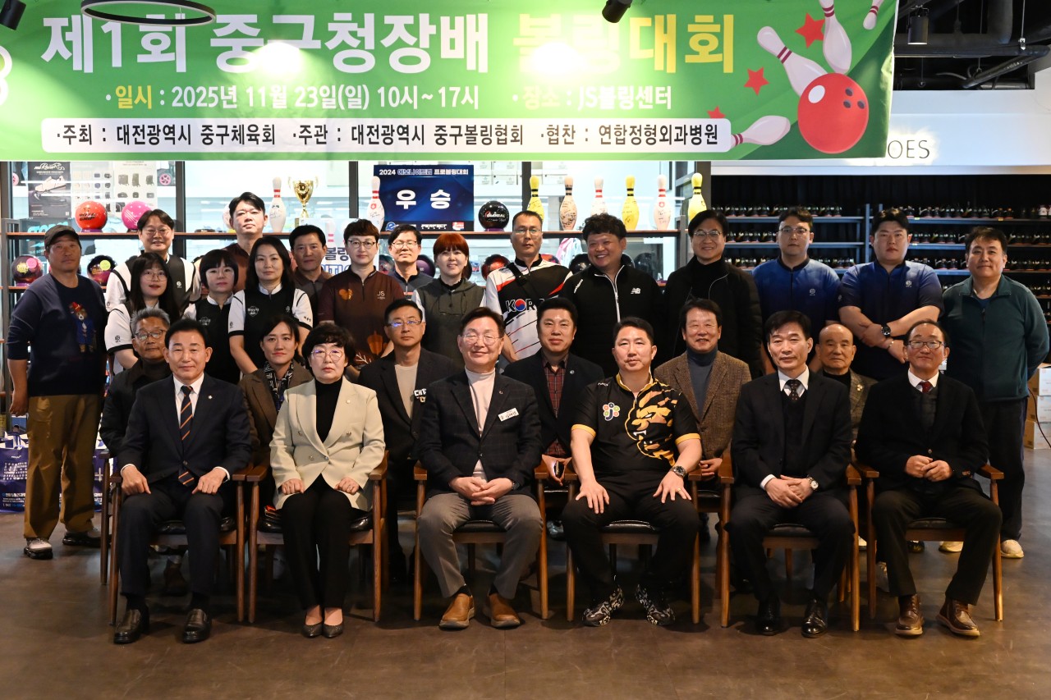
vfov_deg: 30.5
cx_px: 526
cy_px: 350
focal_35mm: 44
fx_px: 1284
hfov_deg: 44.5
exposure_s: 1/50
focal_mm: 44
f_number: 5.6
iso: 6400
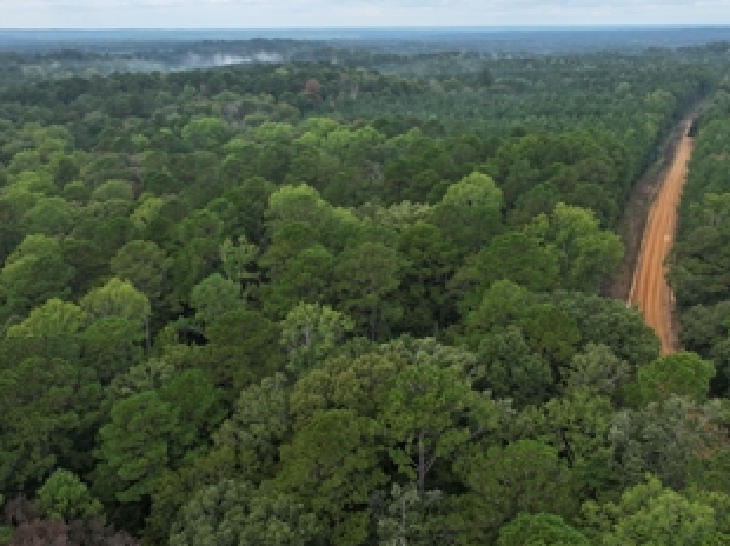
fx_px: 653
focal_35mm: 31
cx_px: 346
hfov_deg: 58.4
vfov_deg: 45.4
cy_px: 285
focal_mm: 12.29
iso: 280
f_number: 2.8
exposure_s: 1/1600
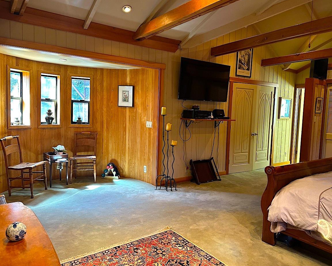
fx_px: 256
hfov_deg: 66.0
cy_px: 131
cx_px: 175
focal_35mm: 26
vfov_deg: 54.9
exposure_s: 1/60
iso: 320
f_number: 1.78
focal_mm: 6.86
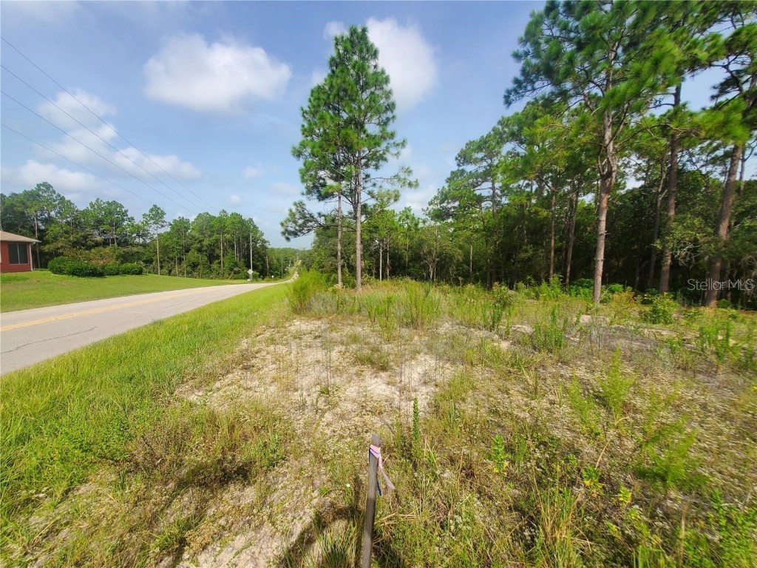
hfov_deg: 106.2
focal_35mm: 13
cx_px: 378
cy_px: 284
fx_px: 284
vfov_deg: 89.9
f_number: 2.2
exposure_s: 1/754
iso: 50
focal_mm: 1.8
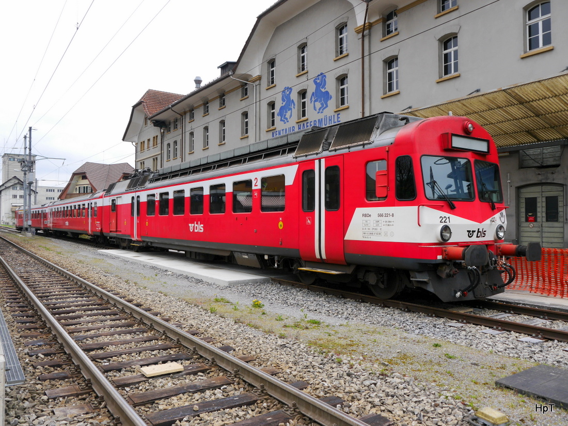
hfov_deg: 63.4
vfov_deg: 49.7
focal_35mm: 28
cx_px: 284
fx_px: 459
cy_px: 213
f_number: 5.6
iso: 160
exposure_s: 1/320
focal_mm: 14
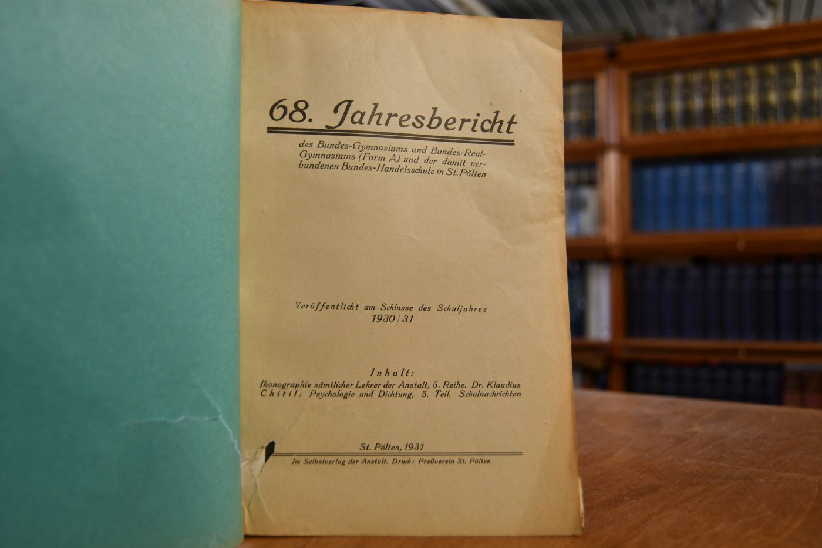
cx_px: 411
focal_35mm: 33
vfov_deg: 40.0
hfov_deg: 57.2
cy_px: 274
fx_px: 753
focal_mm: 22
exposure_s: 1/160
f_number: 3.5
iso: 800
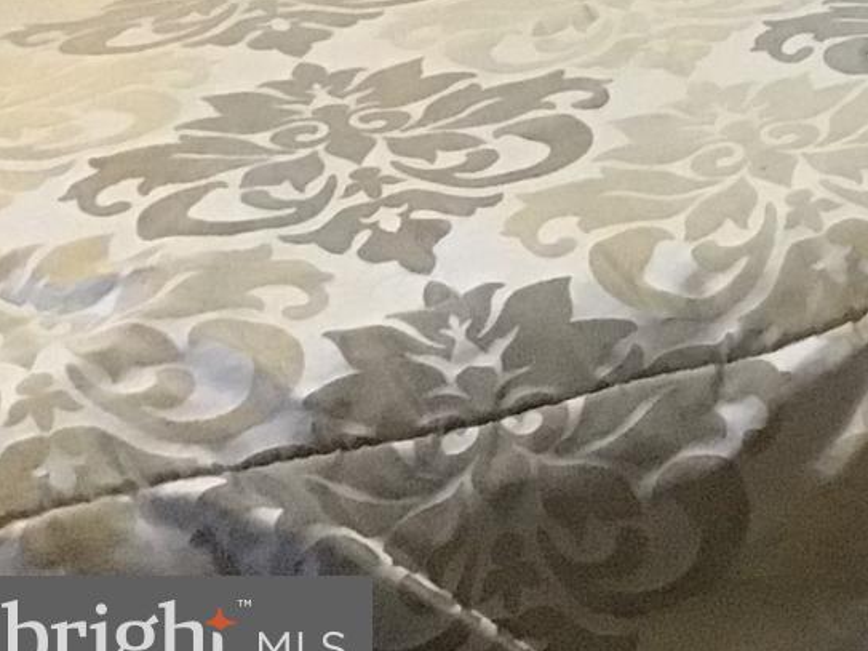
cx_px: 1610
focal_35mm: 117
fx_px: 2933
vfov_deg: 11.7
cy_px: -521
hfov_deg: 14.6
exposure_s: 1/30
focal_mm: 3.3
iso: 200
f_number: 2.4
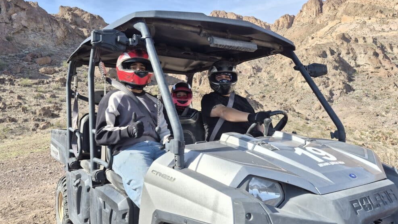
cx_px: 194
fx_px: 274
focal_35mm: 26
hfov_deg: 71.9
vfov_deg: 44.3
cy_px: 101
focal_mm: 5.4
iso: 80
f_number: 1.8
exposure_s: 1/3648
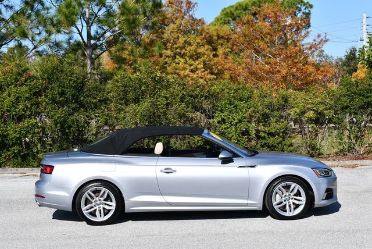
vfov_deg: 20.1
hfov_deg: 29.6
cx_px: 186
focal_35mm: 68
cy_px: 124
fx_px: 703
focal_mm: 34
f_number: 9
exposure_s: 1/320
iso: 100
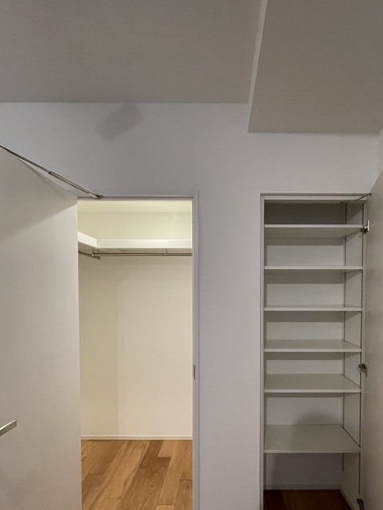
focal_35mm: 18
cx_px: 224
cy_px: 301
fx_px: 265
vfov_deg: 86.8
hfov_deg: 71.1
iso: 250
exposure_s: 1/50
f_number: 2.4
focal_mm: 1.55
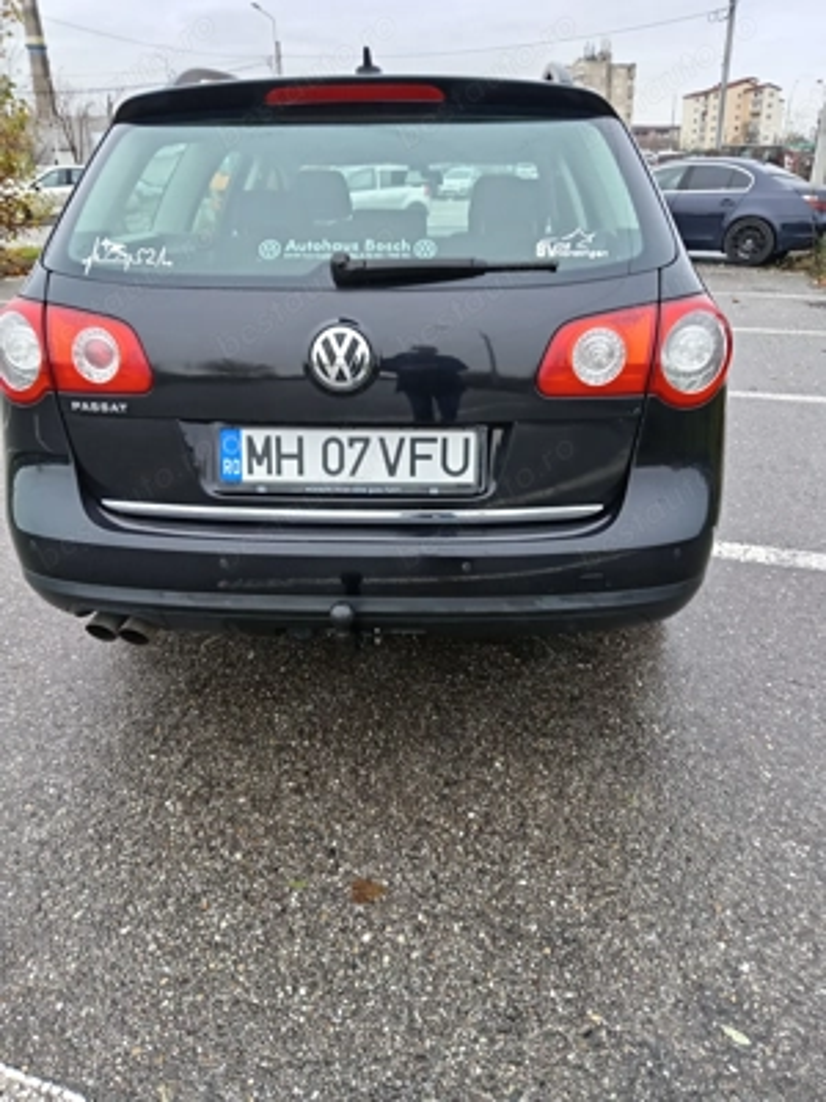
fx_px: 859
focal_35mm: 27
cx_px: 413
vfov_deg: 65.3
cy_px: 551
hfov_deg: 51.4
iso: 424
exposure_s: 1/25
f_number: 1.8
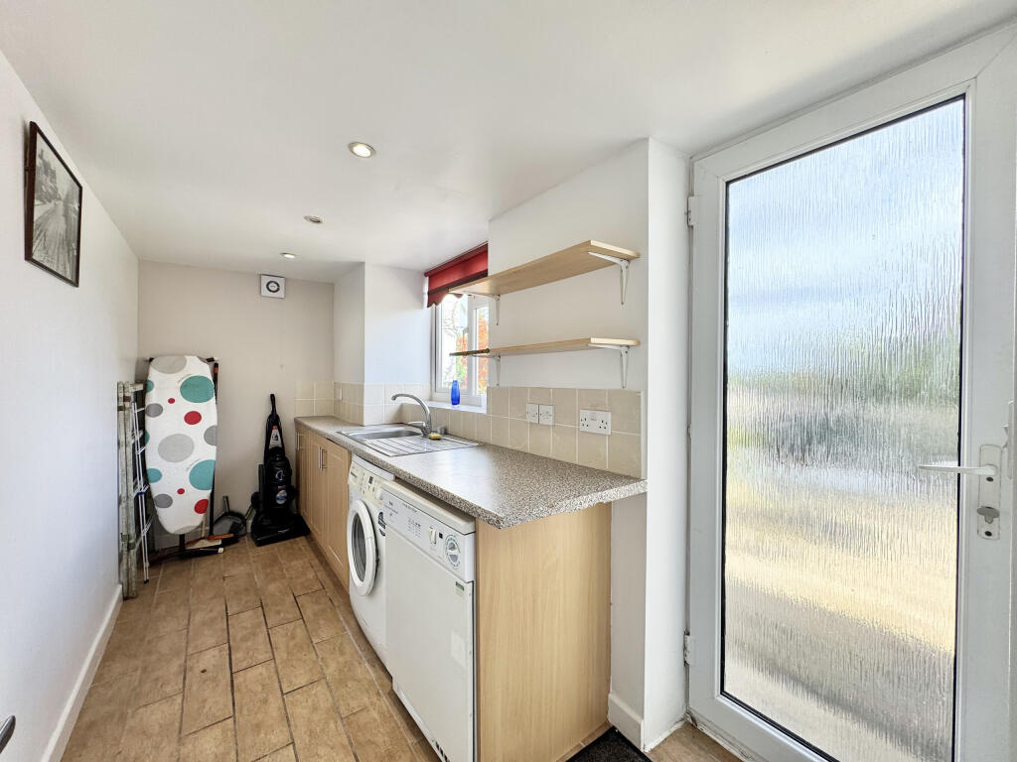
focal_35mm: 14
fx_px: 411
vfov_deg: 85.7
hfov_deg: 102.1
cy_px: 381
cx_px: 508
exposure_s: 1/137
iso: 40
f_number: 2.2
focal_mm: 2.22
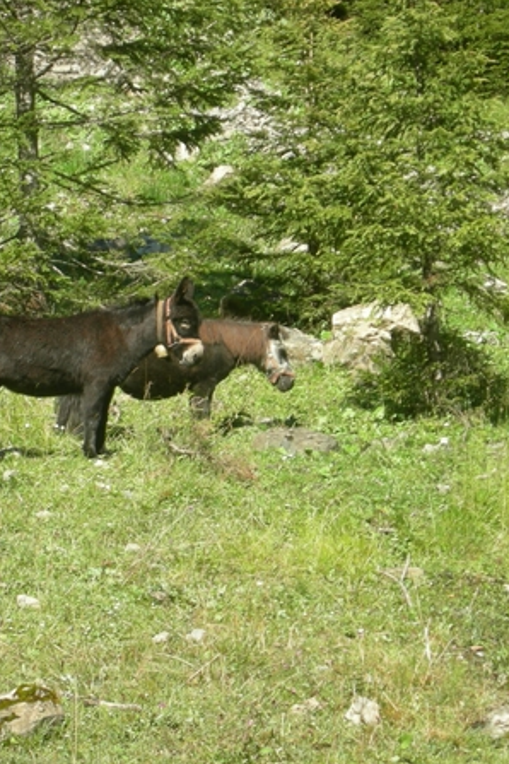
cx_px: 125
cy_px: 381
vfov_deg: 11.7
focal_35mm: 176
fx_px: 3732
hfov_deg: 7.8
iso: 64
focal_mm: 26.3
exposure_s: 1/168
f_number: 5.2
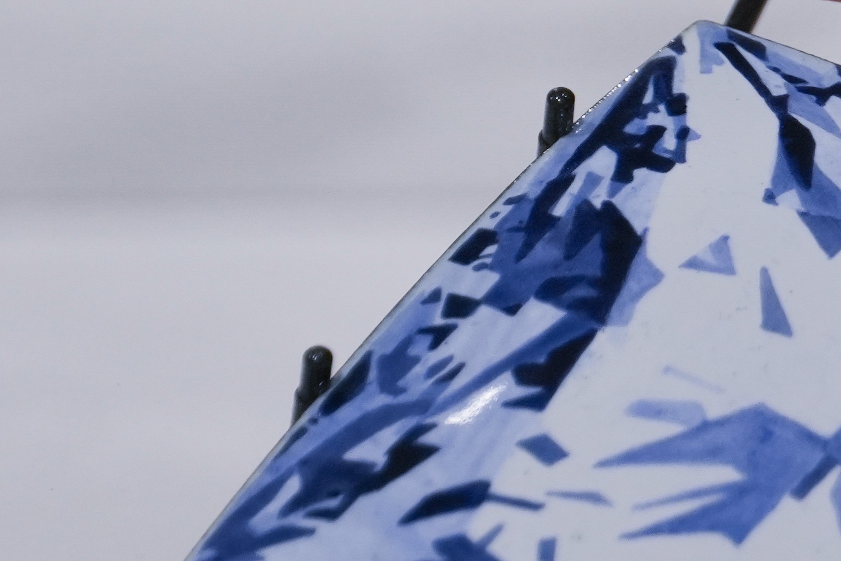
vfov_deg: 2.4
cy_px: -184
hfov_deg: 3.6
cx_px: 1030
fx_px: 13432
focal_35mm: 575
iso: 800
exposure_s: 1/60
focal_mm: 104
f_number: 5.6
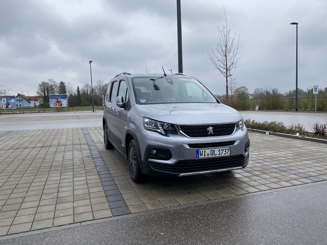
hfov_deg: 67.3
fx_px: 246
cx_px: 164
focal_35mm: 26
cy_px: 122
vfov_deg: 53.1
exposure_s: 1/1898
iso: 32
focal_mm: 4.25
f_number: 1.8
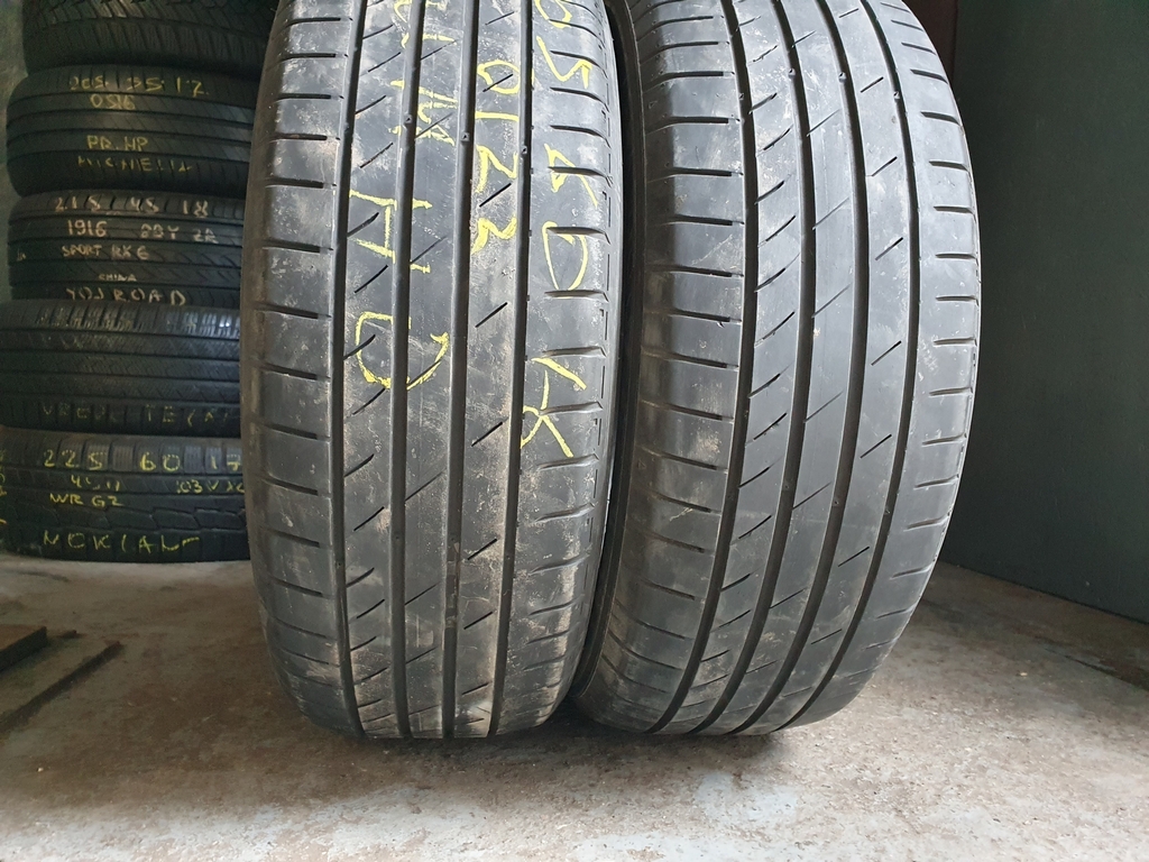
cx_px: 574
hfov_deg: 67.3
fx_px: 863
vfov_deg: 53.1
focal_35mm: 26
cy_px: 431
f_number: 2.4
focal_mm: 4.32
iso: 640
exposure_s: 1/40
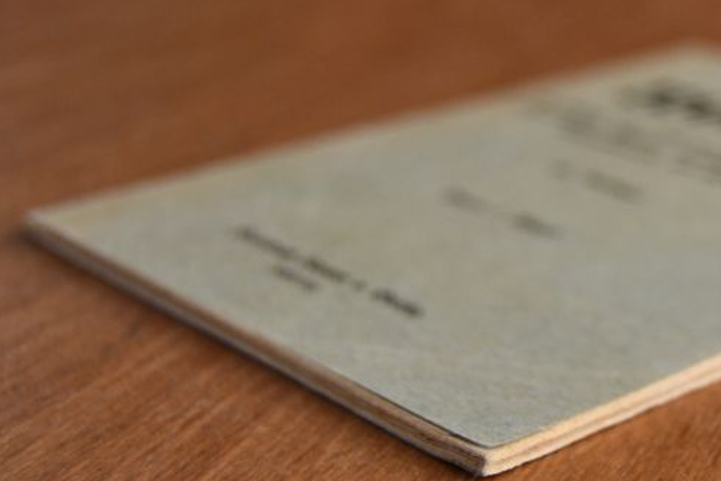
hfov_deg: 23.7
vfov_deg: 16.3
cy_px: 232
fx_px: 1683
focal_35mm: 84
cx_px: 601
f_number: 4.2
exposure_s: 1/125
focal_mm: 31
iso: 1100
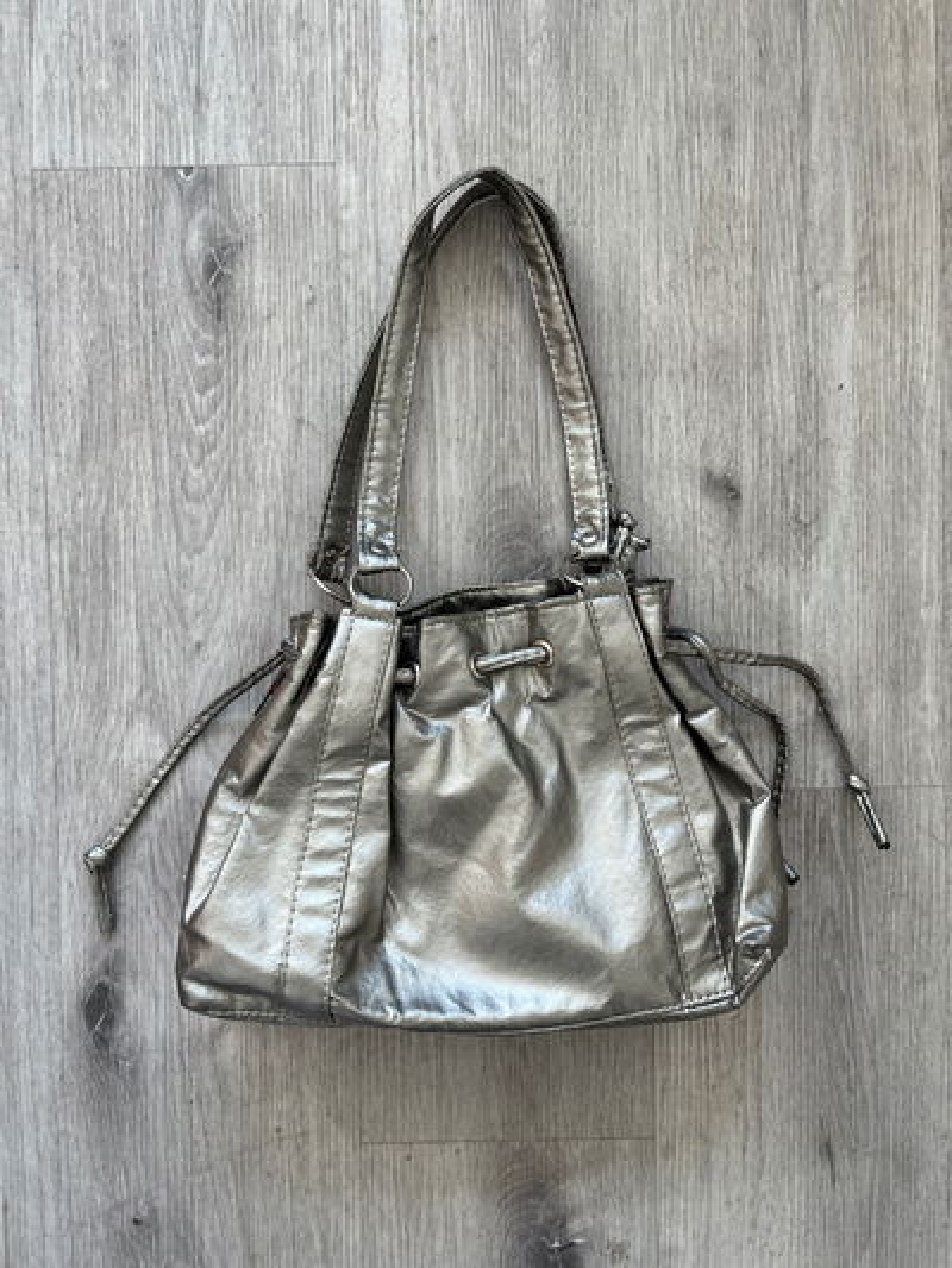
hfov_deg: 53.1
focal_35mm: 26
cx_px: 476
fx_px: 953
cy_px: 634
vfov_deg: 67.3
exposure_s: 1/122
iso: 64
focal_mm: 5.1
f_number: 1.6
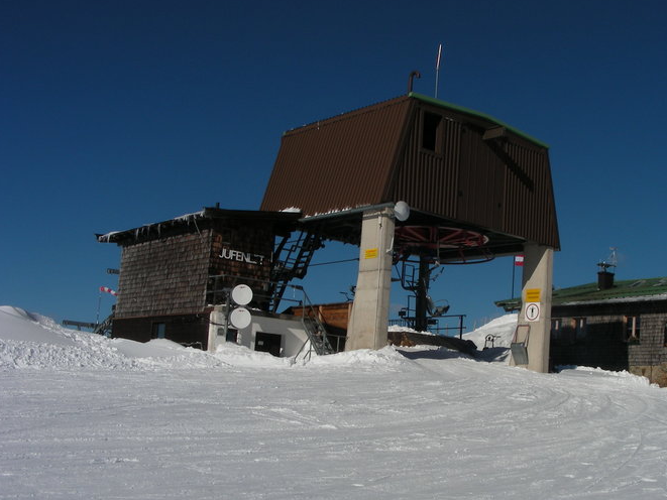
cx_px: 400
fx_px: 887
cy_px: 287
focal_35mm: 46
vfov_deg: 31.5
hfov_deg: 41.0
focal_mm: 6.3
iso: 50
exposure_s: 1/727
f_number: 6.8
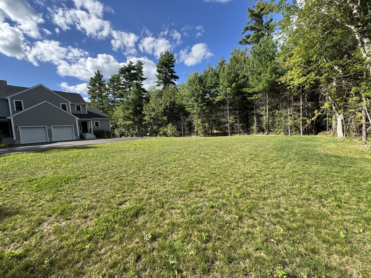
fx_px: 150
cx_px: 186
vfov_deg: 85.7
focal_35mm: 14
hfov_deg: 102.1
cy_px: 139
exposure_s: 1/700
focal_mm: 2.22
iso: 40
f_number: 2.2
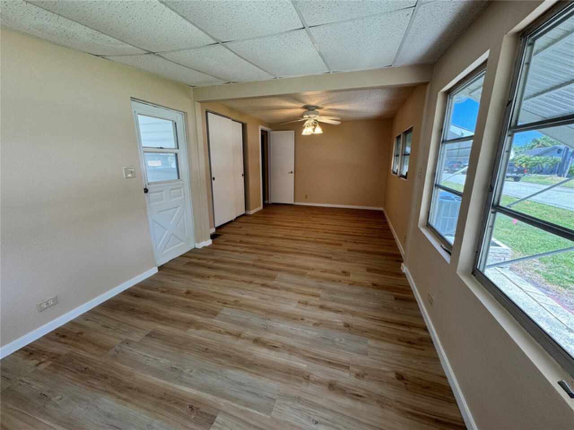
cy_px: 215
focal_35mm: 14
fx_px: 232
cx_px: 287
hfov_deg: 102.1
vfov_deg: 85.7
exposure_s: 1/120
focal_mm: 2.22
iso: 80
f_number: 2.2
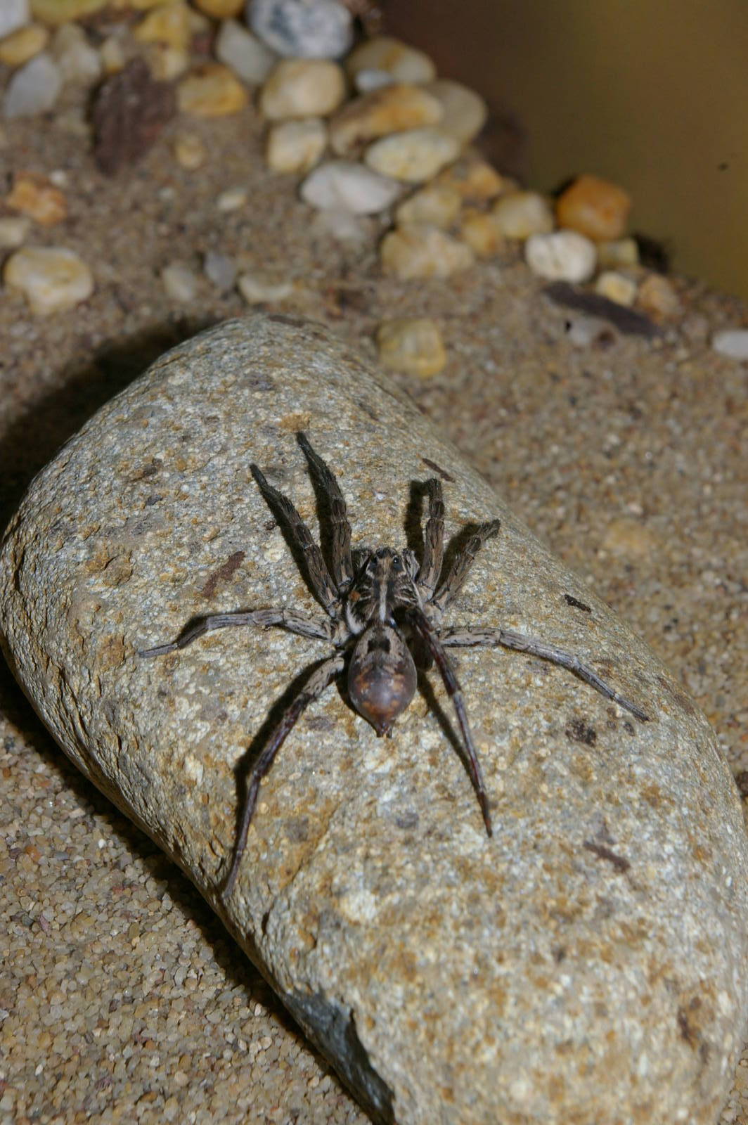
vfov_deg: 24.6
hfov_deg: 16.5
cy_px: 562
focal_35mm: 82
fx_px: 2576
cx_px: 374
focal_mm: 55
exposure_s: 1/60
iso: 400
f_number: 16
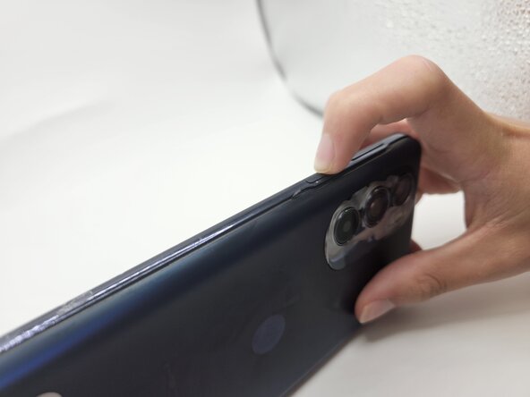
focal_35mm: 23
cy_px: 198
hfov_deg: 73.9
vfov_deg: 58.9
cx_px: 265
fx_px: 352
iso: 25
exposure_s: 1/120
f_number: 1.8
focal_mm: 5.4
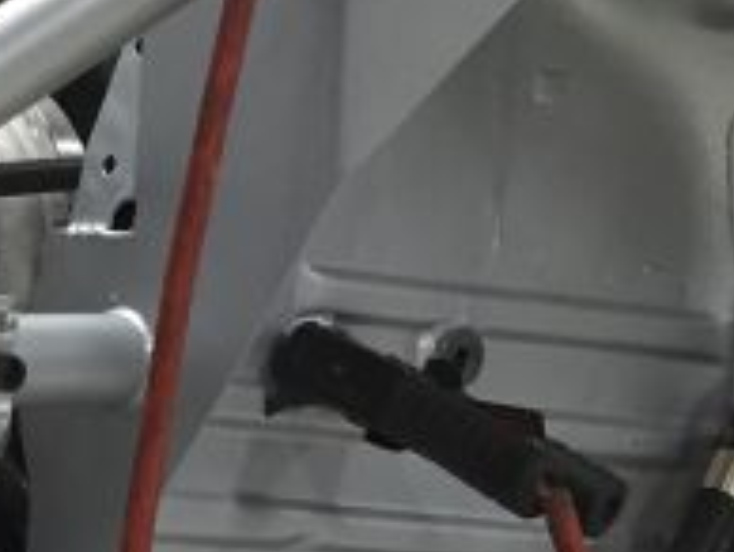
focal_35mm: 146
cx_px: -138
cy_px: 575
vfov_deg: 10.1
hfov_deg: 13.2
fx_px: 3100
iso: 160
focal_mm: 4.15
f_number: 2.2
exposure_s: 1/33
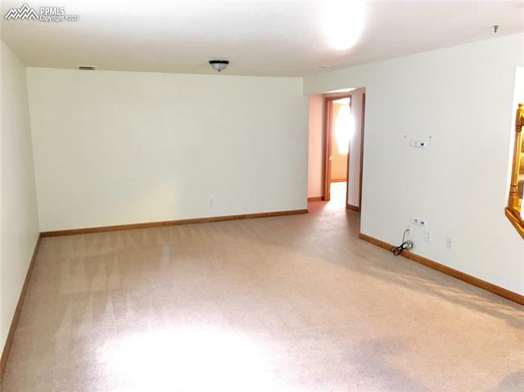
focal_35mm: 29
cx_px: 262
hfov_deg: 61.7
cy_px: 196
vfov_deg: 48.2
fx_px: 439
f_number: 2.2
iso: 400
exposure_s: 1/15
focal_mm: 4.15
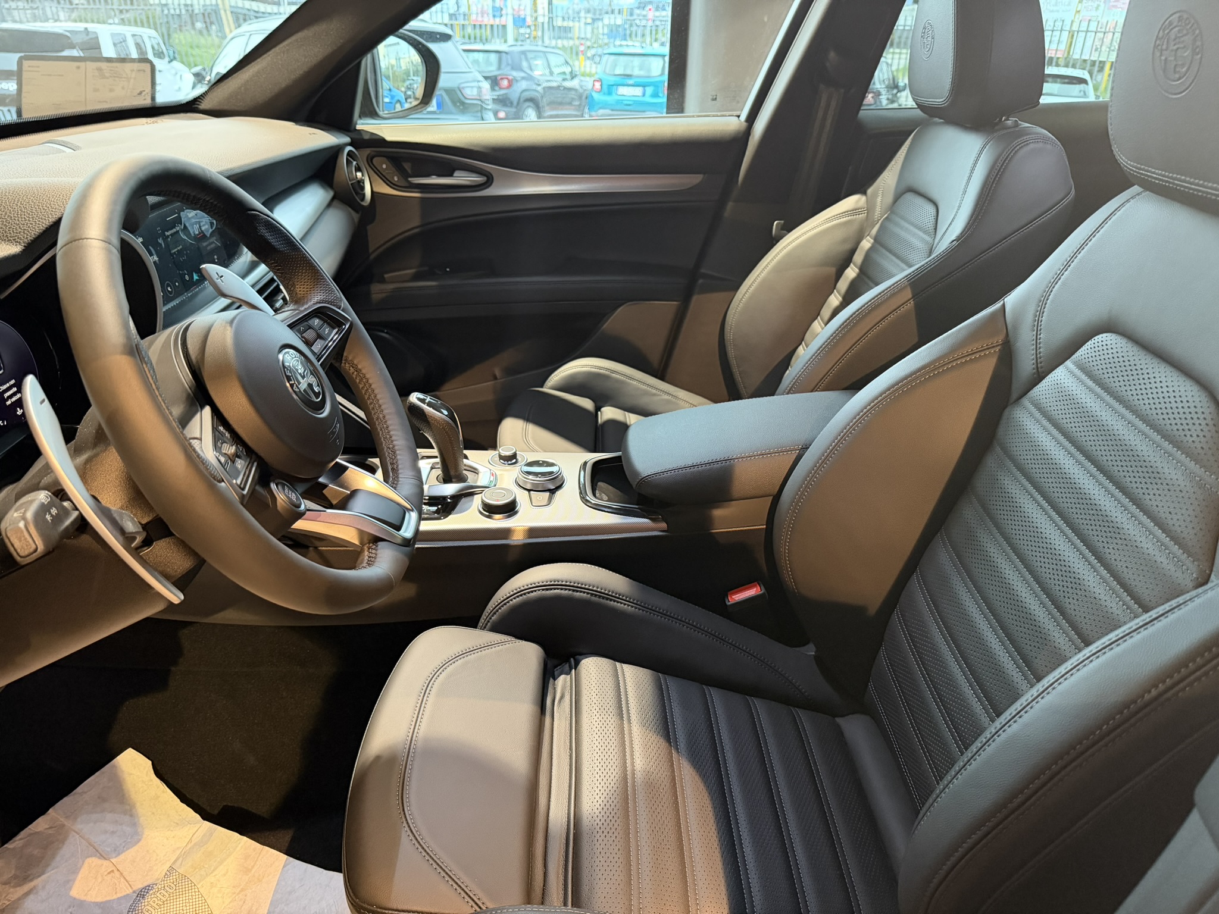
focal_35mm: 24
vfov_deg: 56.8
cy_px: 457
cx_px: 610
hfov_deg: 71.6
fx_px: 845
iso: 800
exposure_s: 1/50
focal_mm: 6.76
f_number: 1.78
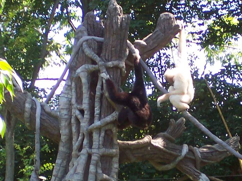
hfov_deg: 7.8
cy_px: 71
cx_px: 151
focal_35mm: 254
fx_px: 1775
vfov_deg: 5.8
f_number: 4.8
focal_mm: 16.8
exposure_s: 1/90
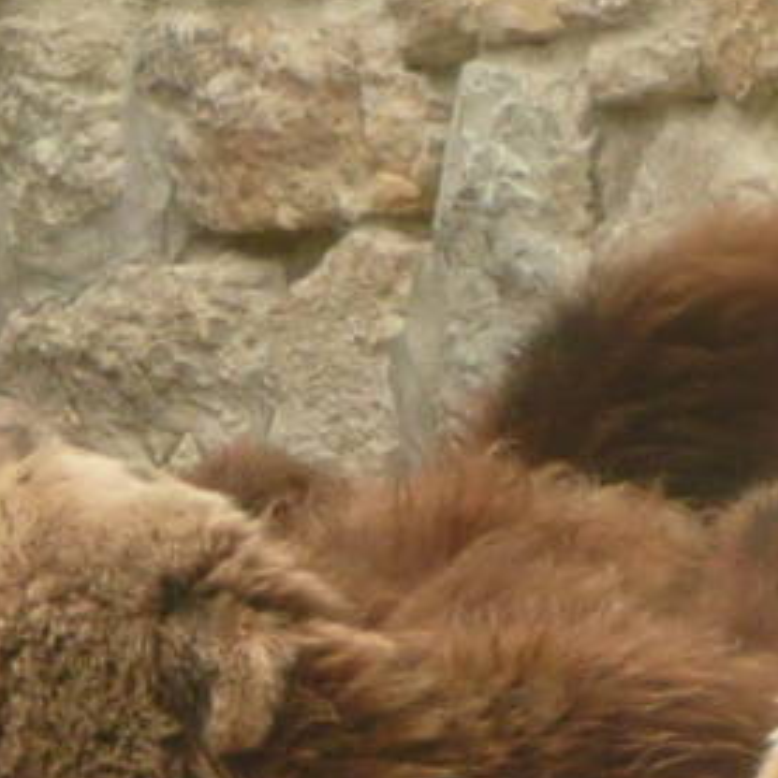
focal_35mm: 1072
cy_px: 904
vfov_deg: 1.6
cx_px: 511
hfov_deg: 1.6
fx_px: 27259
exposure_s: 1/125
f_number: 4.8
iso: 100
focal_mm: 23.1
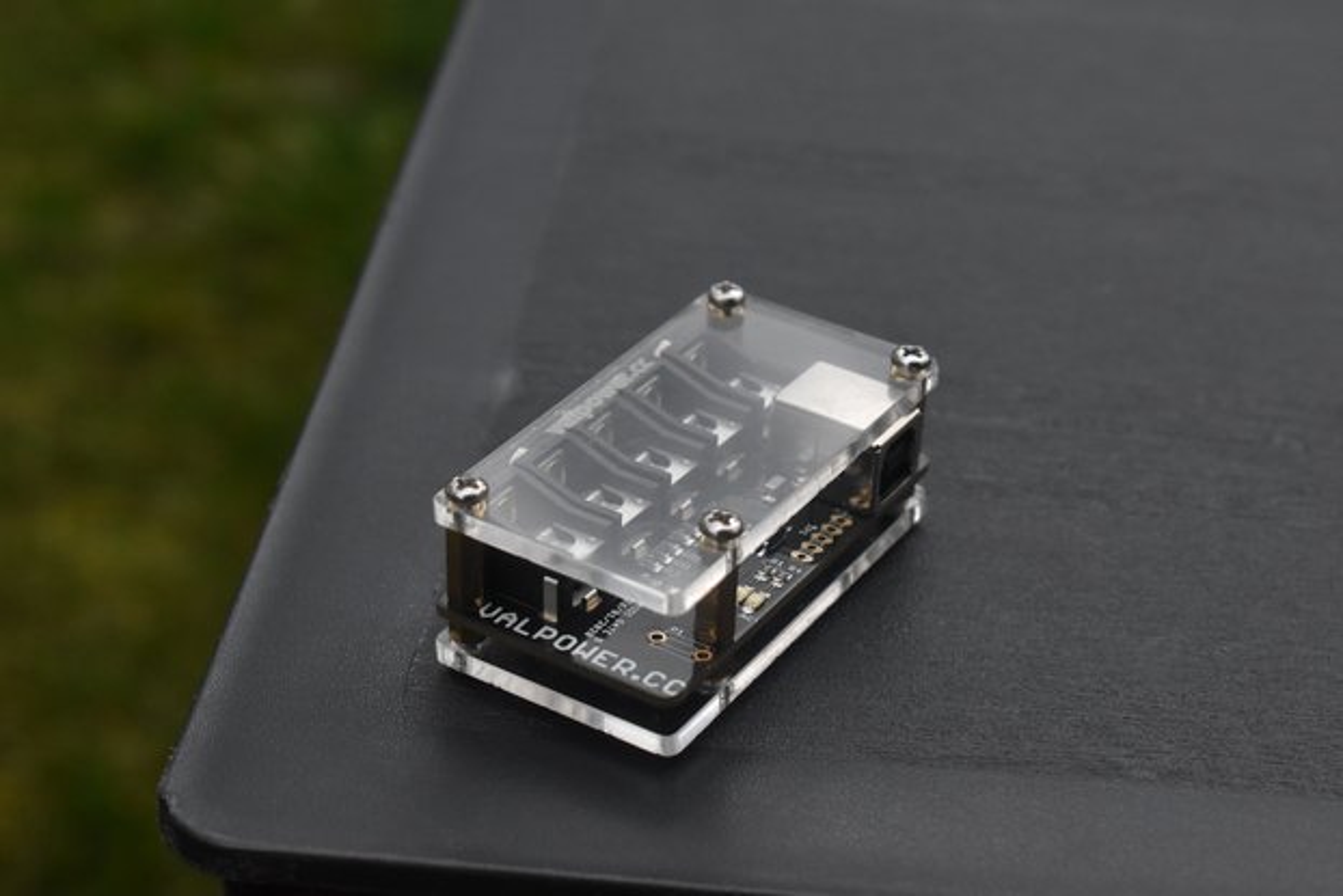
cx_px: 672
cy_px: 448
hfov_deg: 29.2
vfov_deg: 19.7
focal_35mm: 69
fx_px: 2575
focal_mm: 46
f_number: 7.1
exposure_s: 1/1000
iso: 1600
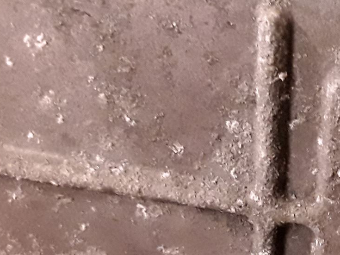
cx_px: 408
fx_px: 766
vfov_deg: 18.7
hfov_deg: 23.0
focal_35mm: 78
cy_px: 199
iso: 400
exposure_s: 1/25
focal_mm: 2.91
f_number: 1.9
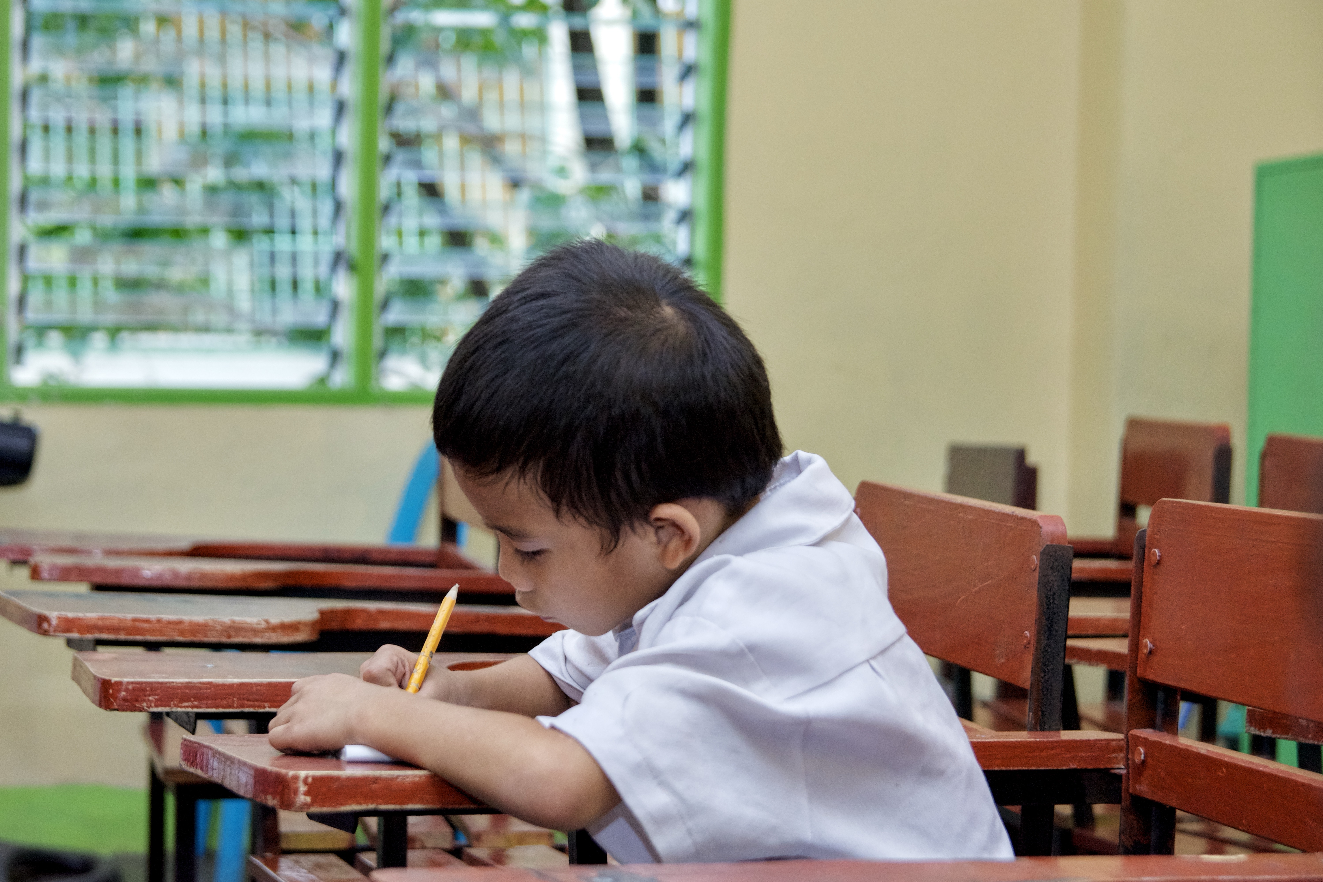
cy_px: 441
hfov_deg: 27.0
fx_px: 2756
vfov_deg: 18.2
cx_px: 662
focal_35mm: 75
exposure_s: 1/160
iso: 1600
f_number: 4
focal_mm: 50
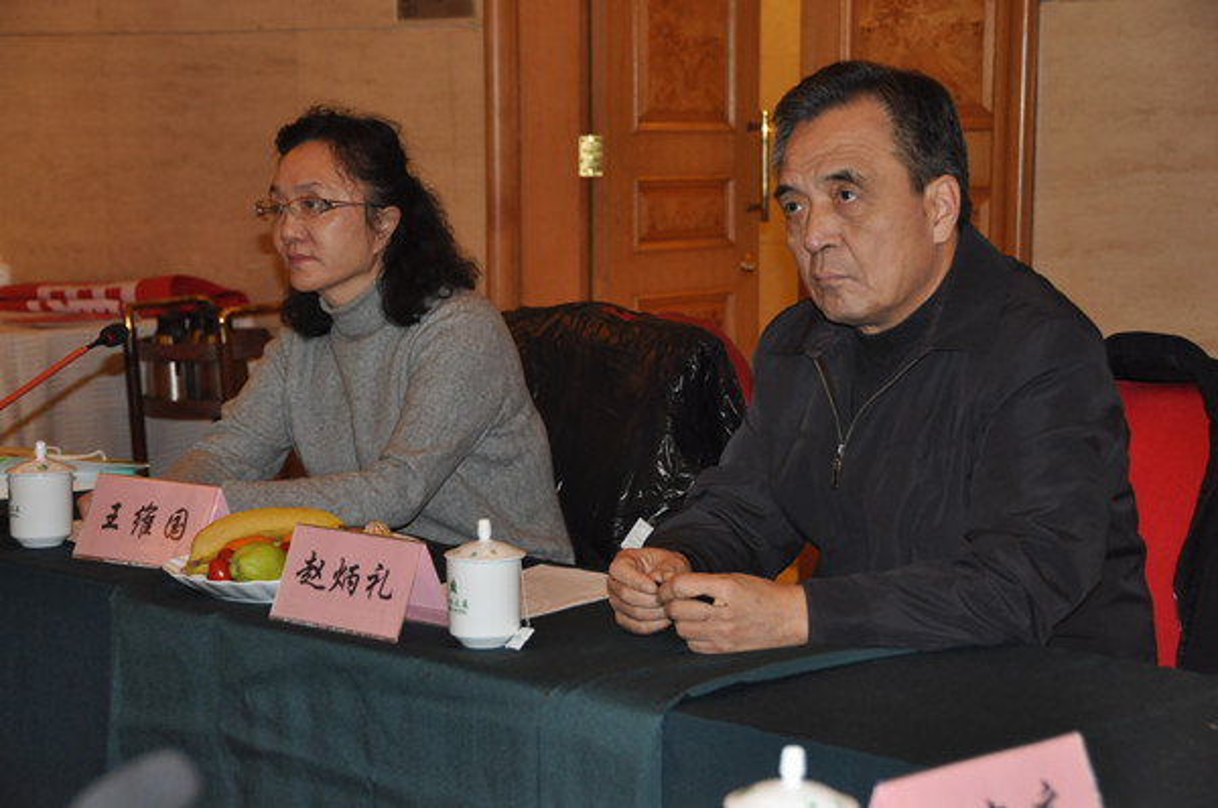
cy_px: 404
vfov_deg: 18.1
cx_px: 609
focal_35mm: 75
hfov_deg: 27.0
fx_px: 2533
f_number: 4.8
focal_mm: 50
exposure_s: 1/60
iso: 800
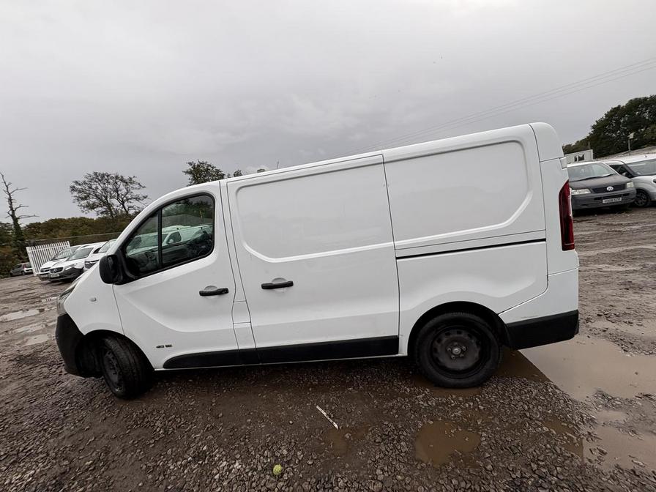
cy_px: 246
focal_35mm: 14
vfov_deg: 85.7
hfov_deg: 102.1
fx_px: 265
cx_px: 328
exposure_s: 1/224
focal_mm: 2.22
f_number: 2.2
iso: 40
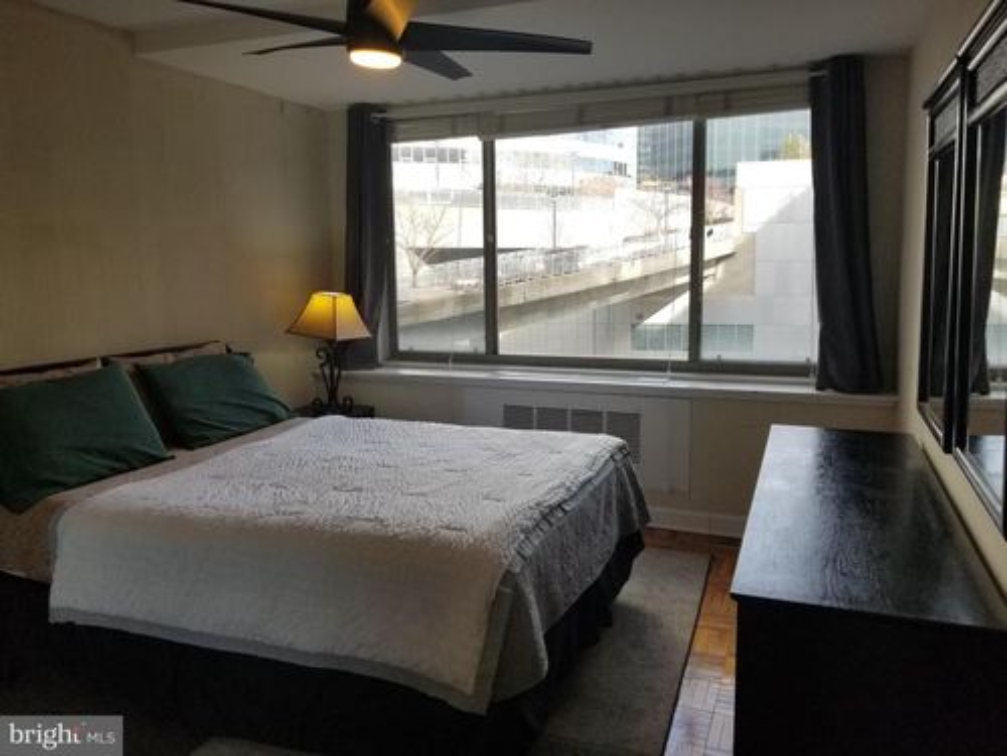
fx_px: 756
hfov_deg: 67.3
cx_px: 504
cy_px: 378
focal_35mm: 26
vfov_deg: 53.1
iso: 50
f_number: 1.7
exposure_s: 1/273
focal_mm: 4.25
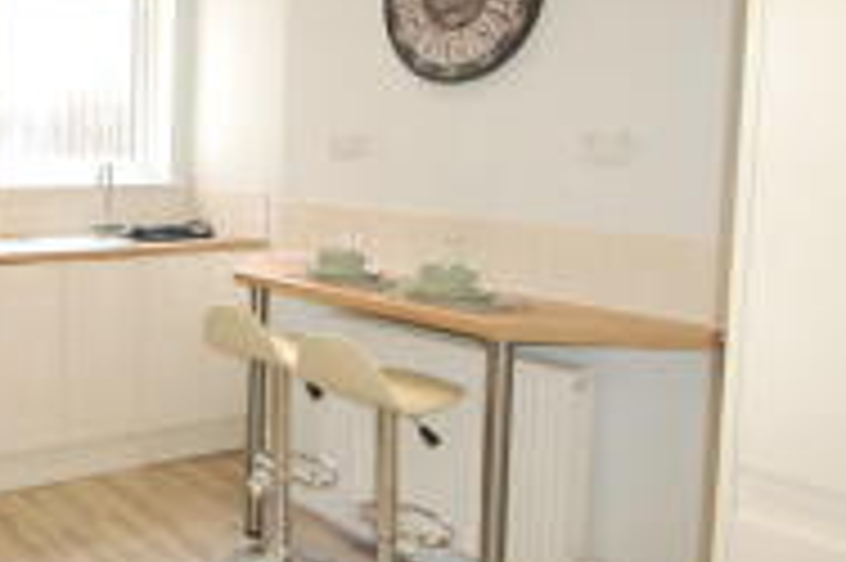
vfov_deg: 34.9
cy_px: 227
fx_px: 892
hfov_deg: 45.8
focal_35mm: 38
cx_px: 81
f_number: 3.5
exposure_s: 1/125
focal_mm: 10
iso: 1600
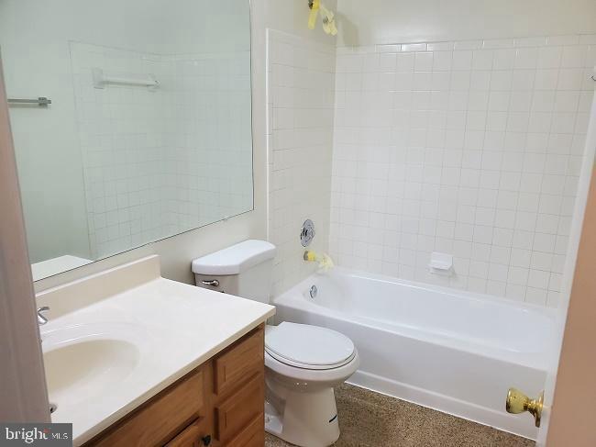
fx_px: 447
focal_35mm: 26
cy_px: 224
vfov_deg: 53.0
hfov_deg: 67.3
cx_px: 298
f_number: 2.4
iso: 200
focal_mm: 4.3
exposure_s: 1/59
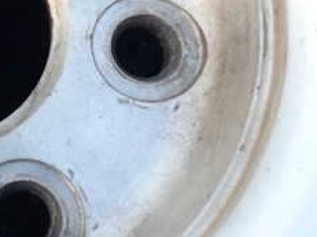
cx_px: -64
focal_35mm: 78
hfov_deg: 23.0
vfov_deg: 18.5
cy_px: 21
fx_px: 714
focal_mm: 5.4
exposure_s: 1/160
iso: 100
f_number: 3.2
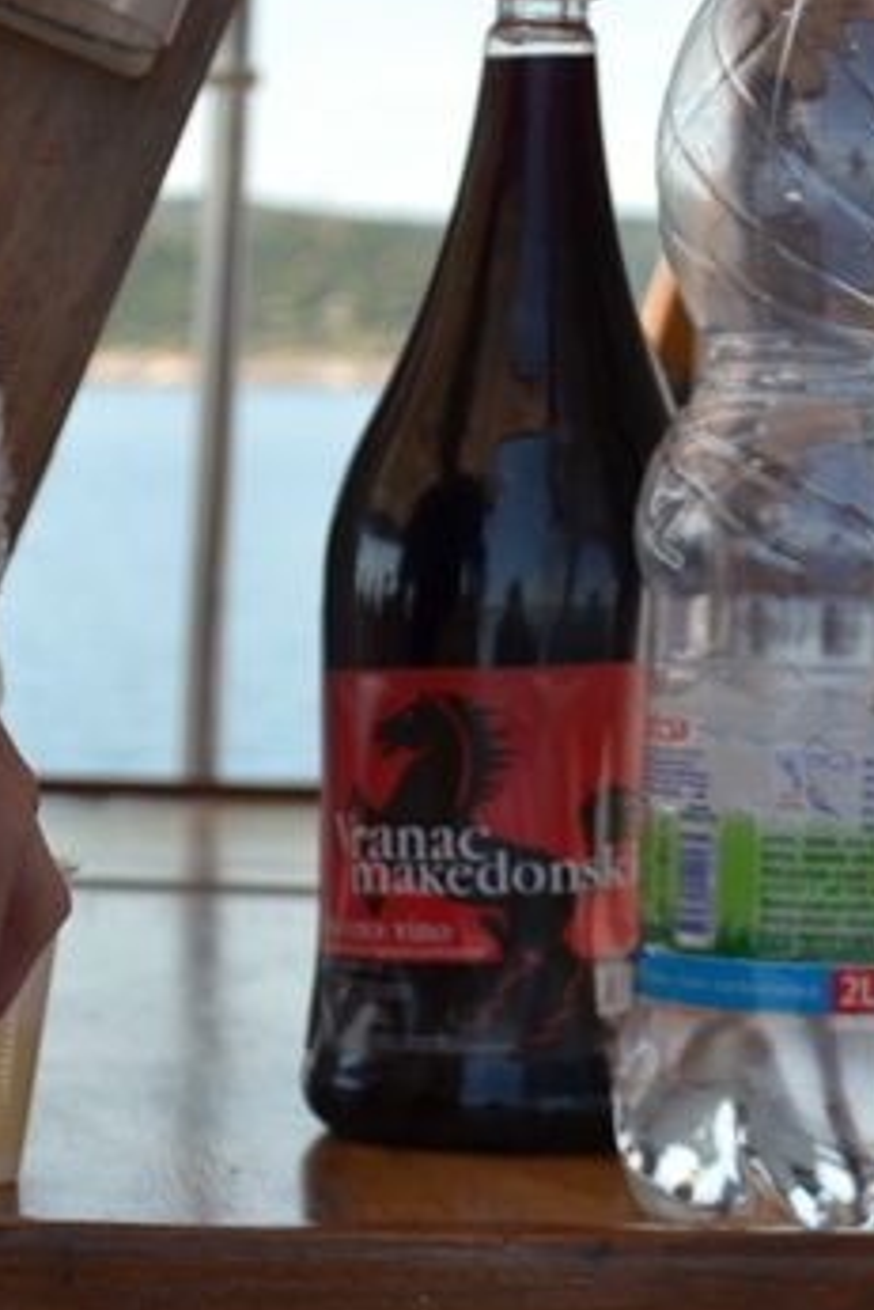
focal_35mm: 118
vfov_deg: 17.3
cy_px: 788
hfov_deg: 11.6
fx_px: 4293
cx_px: 503
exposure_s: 1/320
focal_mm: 34
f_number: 5
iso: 100
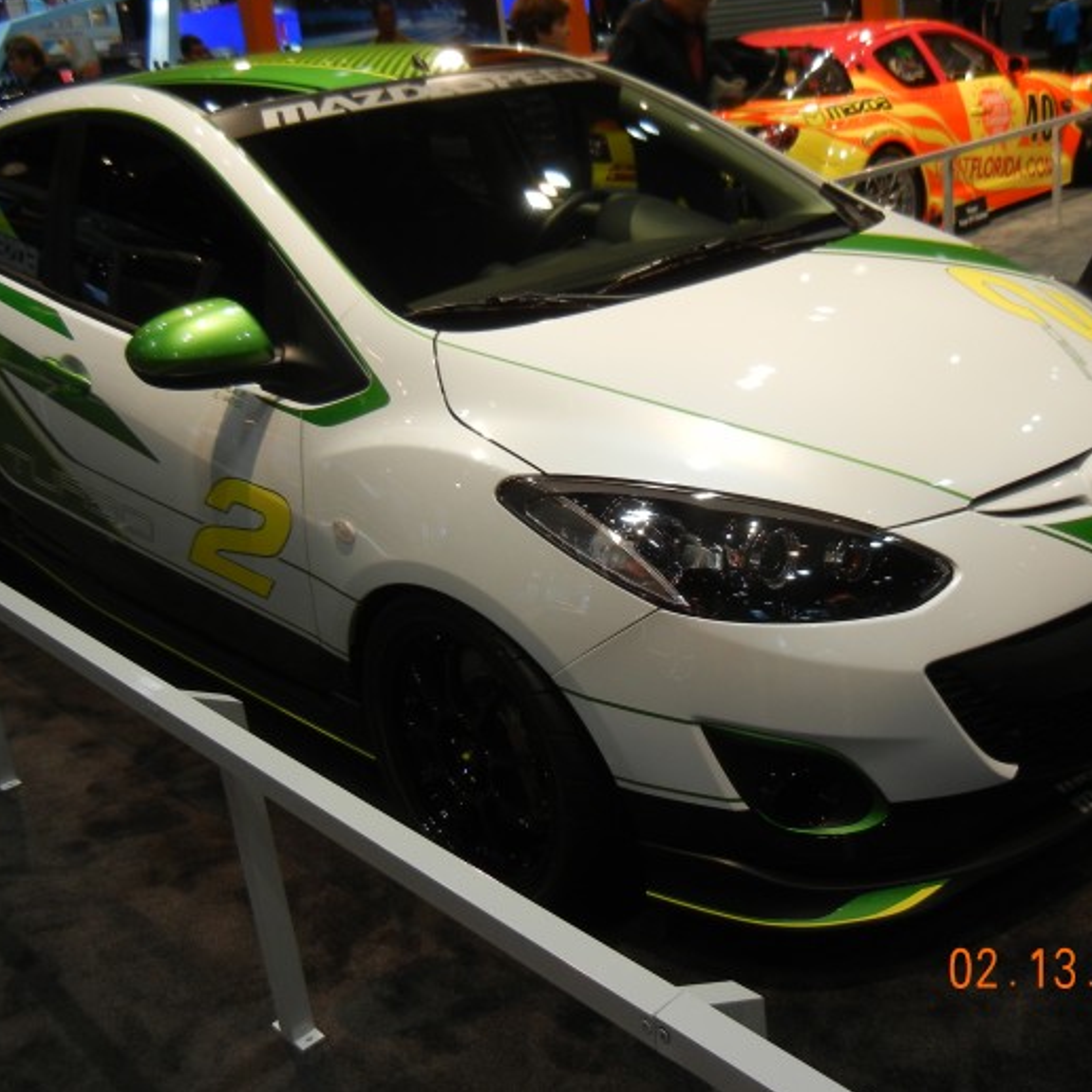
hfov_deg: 40.8
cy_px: 467
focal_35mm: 41
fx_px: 1463
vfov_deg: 40.8
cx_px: 623
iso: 160
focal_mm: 5.4
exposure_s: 1/65.5
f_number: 3.5
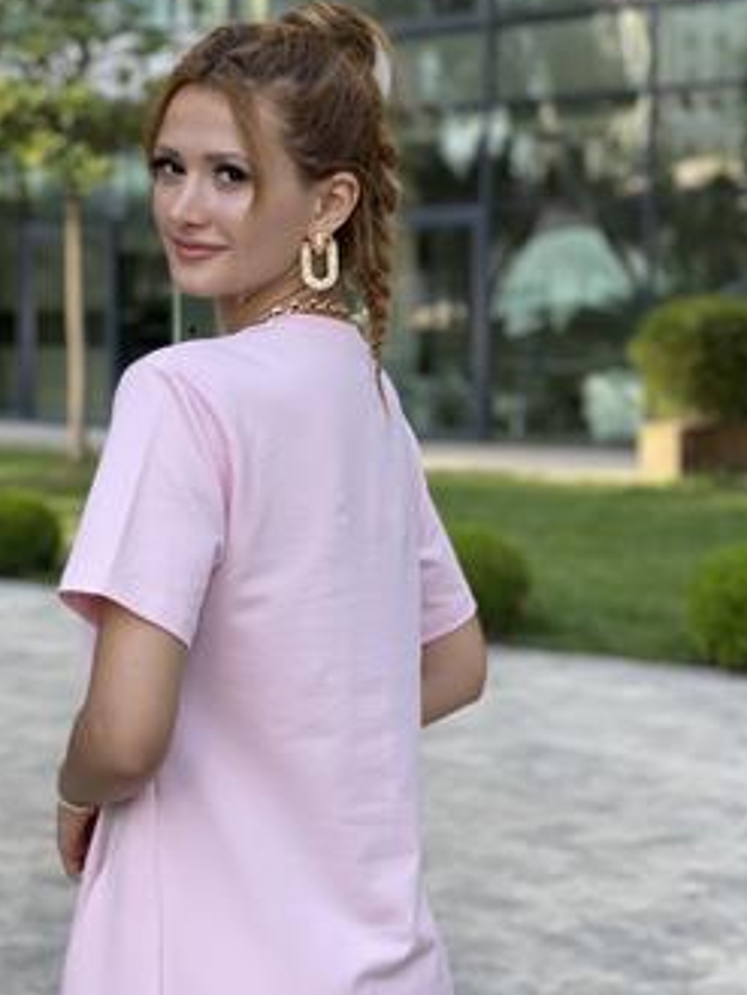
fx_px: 2300
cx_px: 278
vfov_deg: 24.4
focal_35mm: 80
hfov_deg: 18.4
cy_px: 478
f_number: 2
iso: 40
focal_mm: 6
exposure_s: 1/122
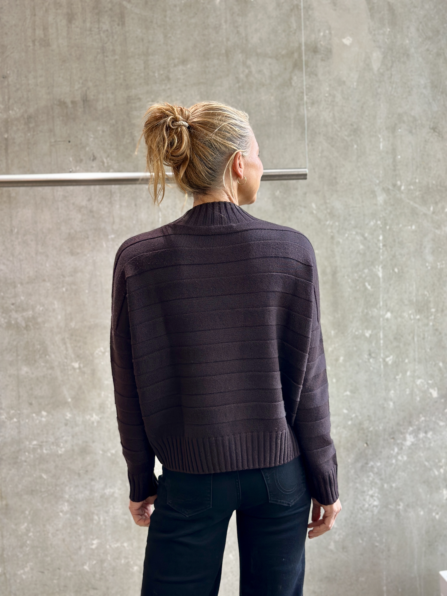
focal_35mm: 48
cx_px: 224
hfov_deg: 30.3
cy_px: 298
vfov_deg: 39.7
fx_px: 826
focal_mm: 6.86
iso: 125
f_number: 1.78
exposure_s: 1/91
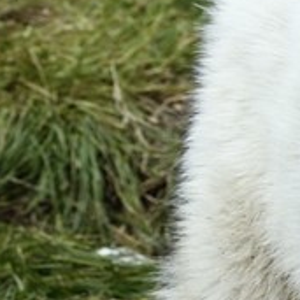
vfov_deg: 3.1
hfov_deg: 3.0
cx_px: 1214
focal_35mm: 558
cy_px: -467
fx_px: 5471
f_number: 6.3
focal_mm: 70
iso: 400
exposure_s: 1/400
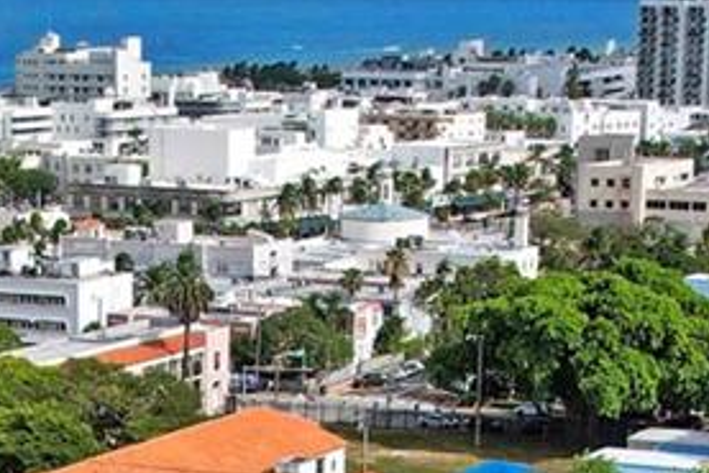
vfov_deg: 10.1
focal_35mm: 127
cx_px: 56
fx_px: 2502
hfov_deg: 15.9
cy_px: 905
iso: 100
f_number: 2.8
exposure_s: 1/1000
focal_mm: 8.38
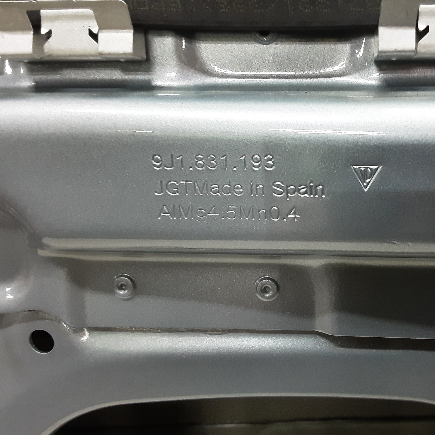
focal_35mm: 32
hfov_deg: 50.3
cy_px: 217
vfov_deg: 51.1
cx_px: 284
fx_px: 455
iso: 200
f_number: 1.9
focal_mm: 2.91
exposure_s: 1/25
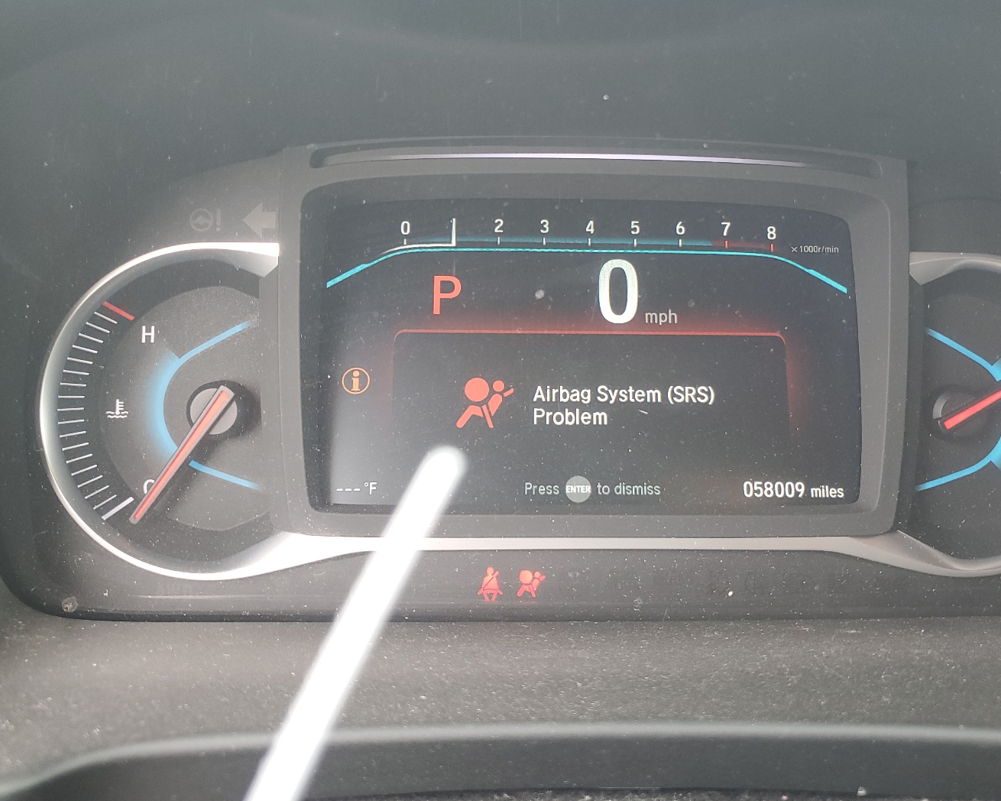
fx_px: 918
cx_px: 565
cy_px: 353
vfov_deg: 47.0
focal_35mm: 31
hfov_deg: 57.0
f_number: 1.5
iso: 63
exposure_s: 1/60.2
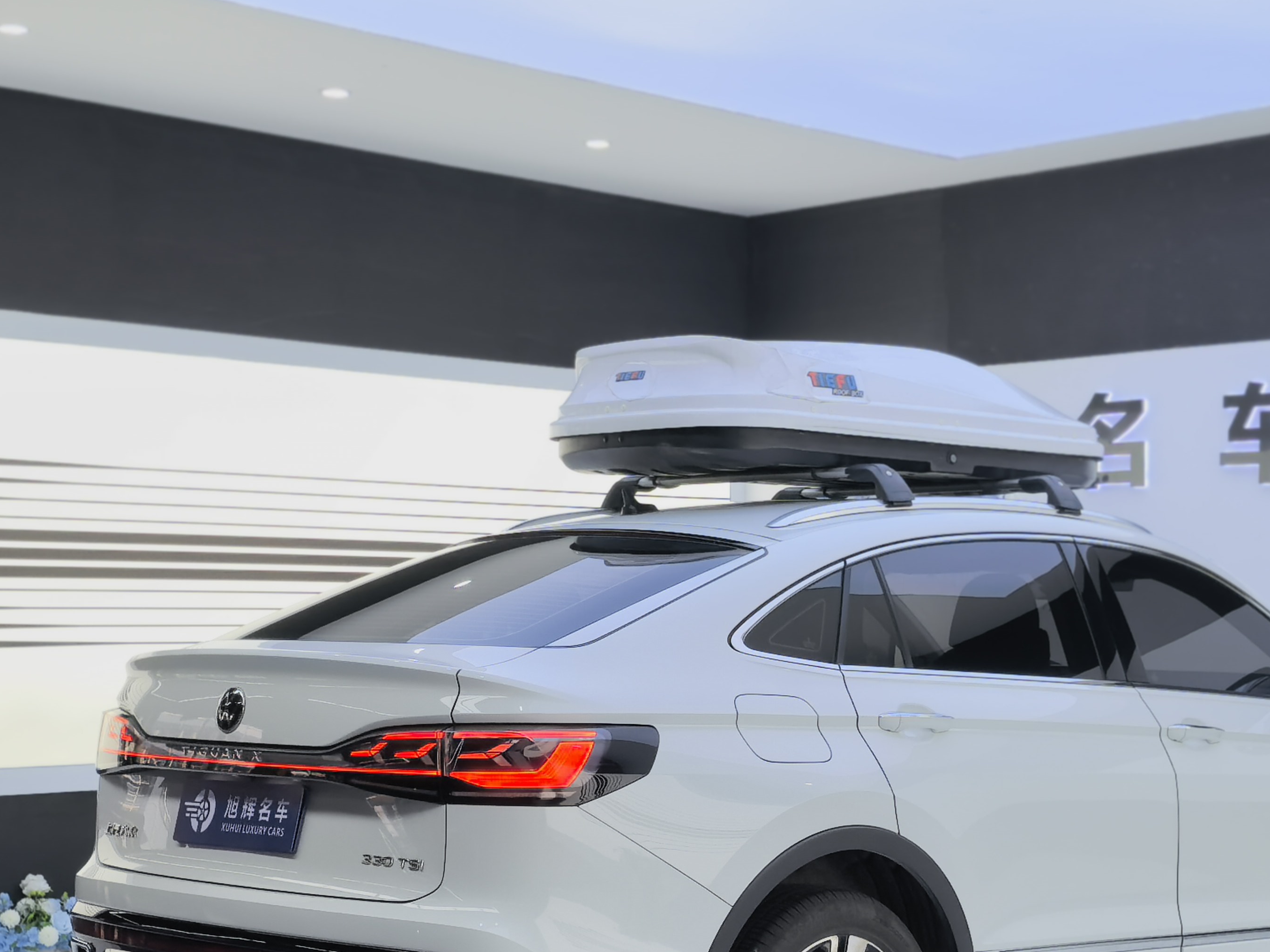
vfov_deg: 22.5
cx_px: 800
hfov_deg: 29.7
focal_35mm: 65
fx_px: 2385
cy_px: 580
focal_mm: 5.75
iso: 50
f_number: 2
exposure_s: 1/240
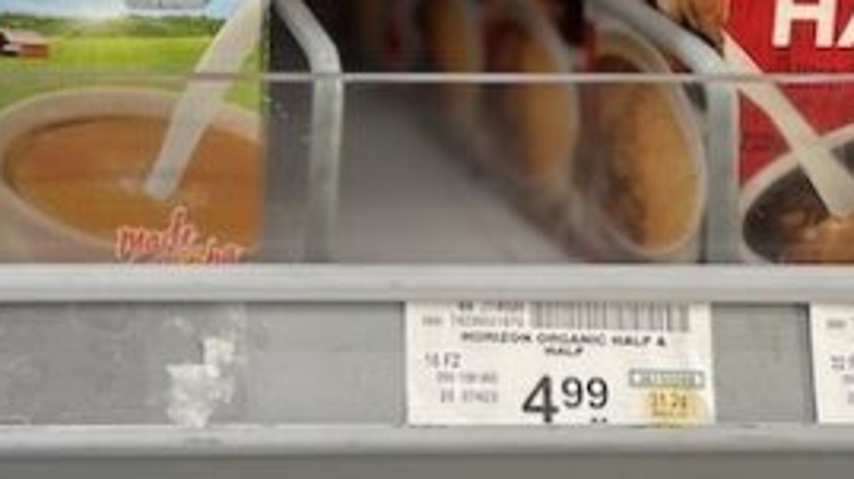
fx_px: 1833
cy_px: -105
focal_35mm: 81
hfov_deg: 25.3
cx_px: 60
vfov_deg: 14.4
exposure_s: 1/120
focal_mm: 4.2
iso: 64
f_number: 1.6
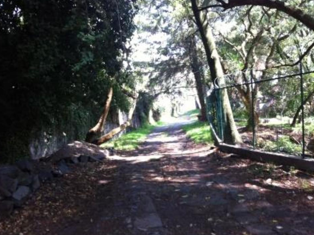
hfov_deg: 49.0
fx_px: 344
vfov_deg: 37.7
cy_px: 125
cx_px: 162
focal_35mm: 38
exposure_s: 1/40
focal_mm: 3.85
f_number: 2.8
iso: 80
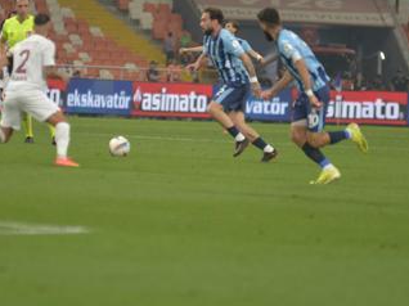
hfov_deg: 5.3
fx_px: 4392
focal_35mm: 372
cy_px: 118
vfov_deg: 4.0
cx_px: 165
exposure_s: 1/1600
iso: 1600
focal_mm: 200
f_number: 2.8
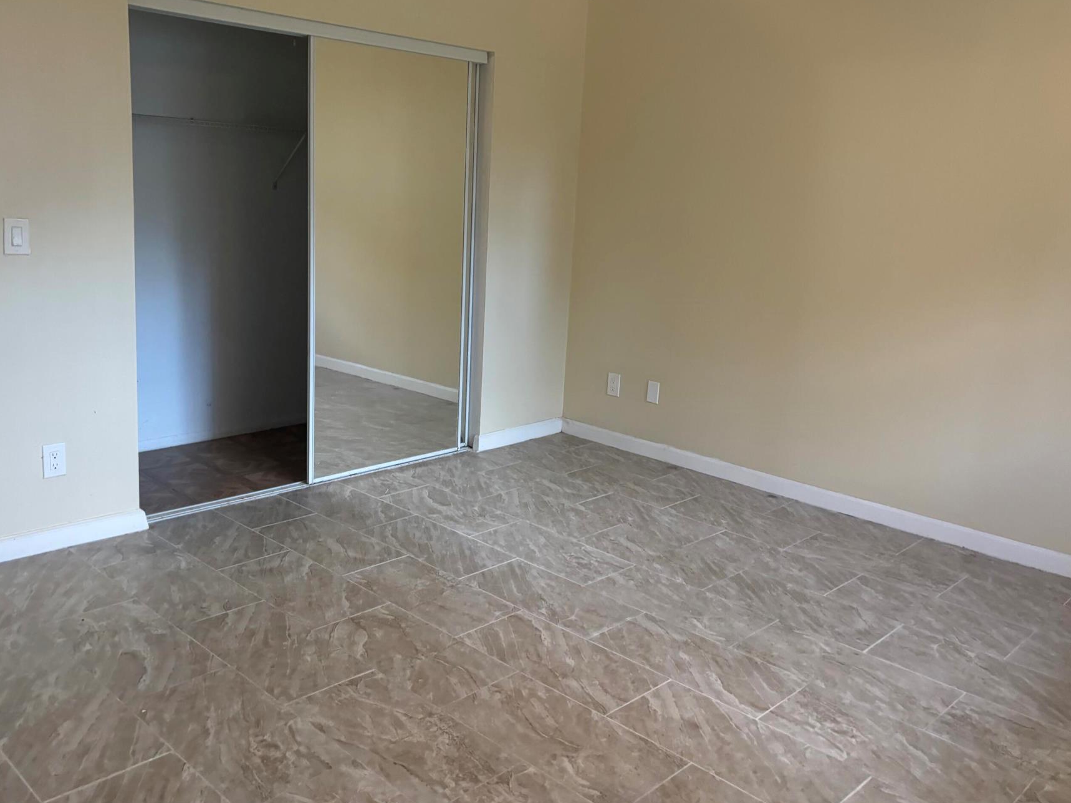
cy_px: 332
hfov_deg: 58.3
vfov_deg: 45.3
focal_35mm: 31
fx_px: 959
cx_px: 516
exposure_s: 1/60
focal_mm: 5.96
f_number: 1.6
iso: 250
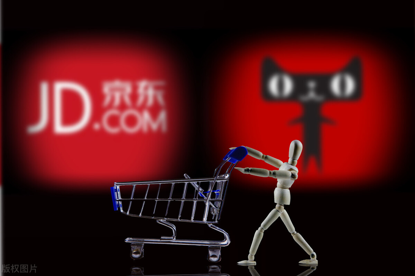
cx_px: 208
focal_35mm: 52
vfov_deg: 26.0
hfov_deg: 38.2
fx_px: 599
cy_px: 138
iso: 400
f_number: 3.2
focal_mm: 35
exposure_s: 1/60
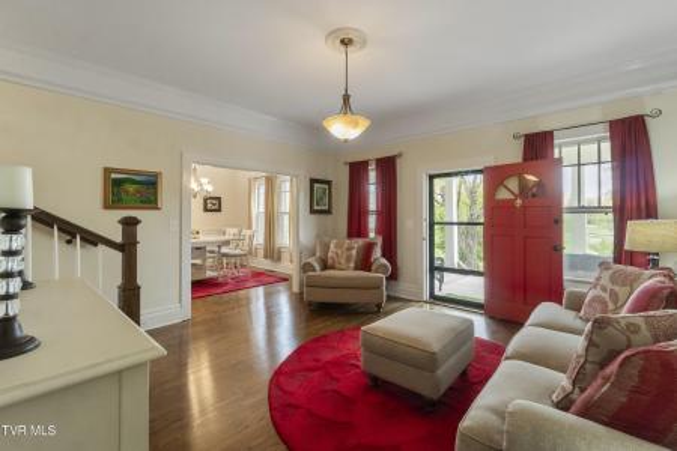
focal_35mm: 15
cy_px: 226
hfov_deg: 100.4
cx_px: 338
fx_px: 282
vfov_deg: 77.3
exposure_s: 1/30
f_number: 9
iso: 800
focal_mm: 10
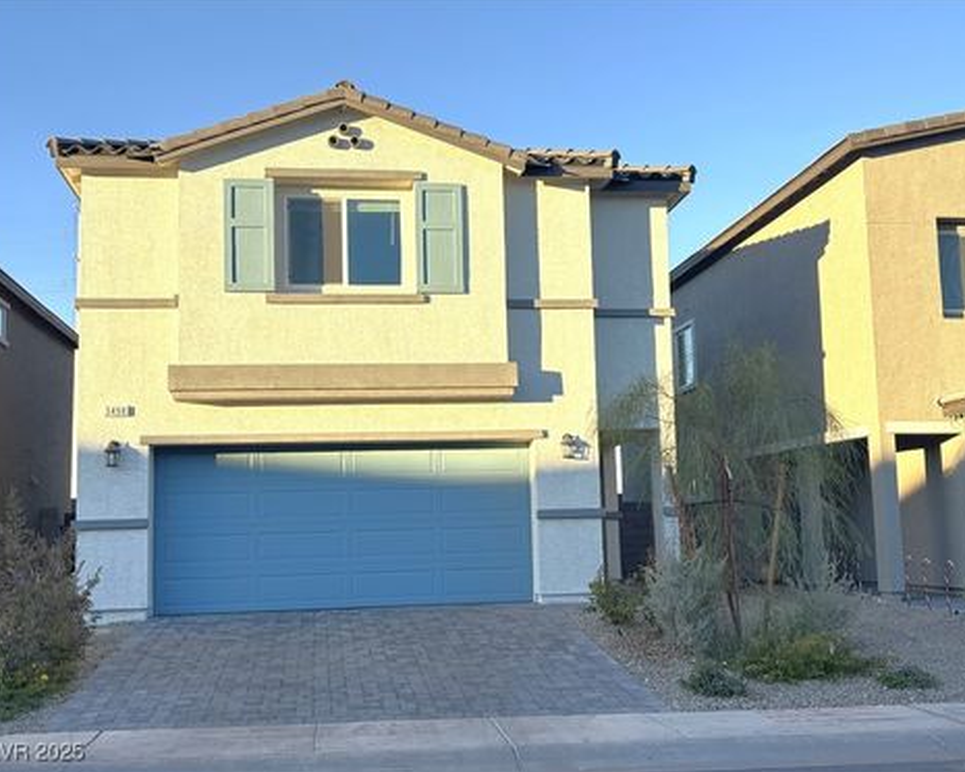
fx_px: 1200
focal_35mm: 42
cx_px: 500
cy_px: 385
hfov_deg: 43.8
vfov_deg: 35.7
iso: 50
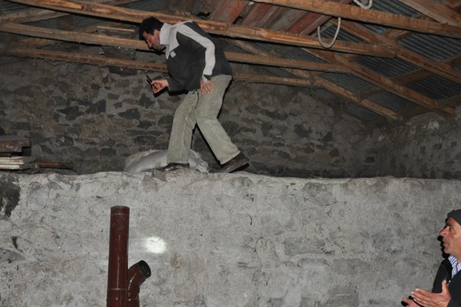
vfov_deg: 37.2
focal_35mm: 36
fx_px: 455
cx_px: 237
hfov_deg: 53.7
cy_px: 170
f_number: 4.5
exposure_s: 1/60
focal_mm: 21
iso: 1000
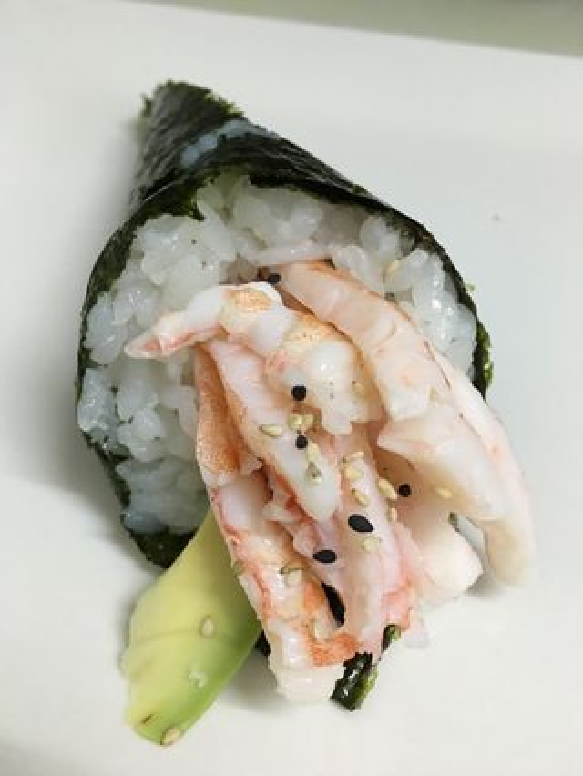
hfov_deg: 48.3
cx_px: 292
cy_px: 388
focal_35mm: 29
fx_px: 651
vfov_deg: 61.6
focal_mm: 4.15
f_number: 2.2
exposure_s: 1/10
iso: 80
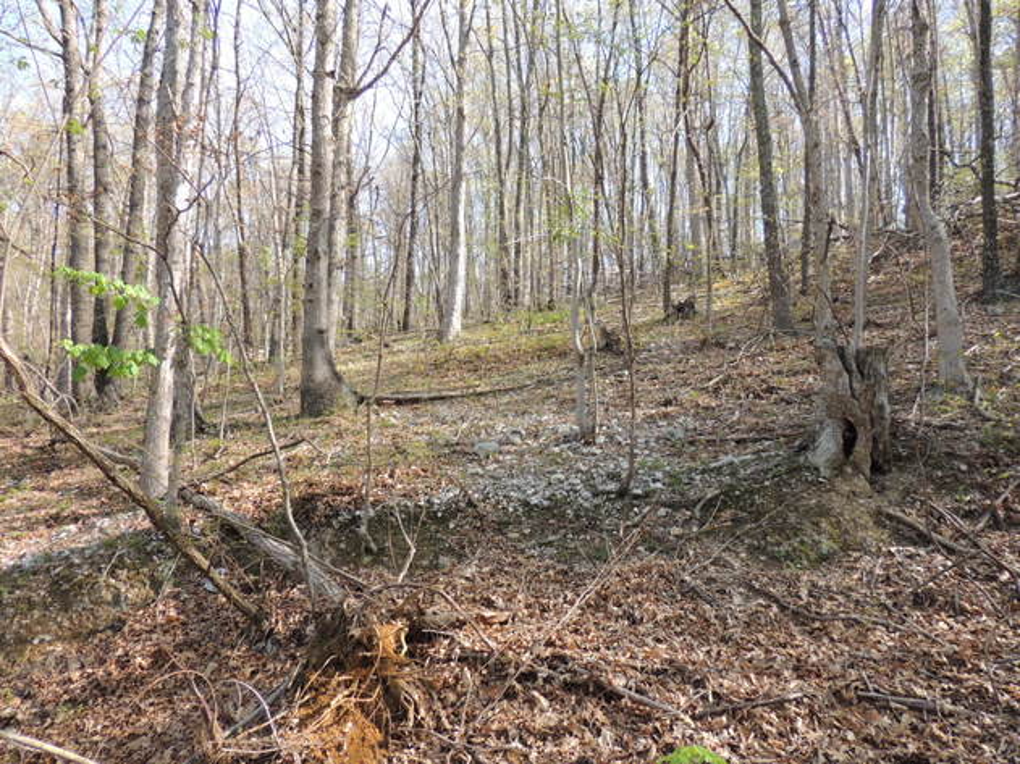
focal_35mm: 24
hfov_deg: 71.6
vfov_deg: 56.8
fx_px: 707
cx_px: 510
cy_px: 382
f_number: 3
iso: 100
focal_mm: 4.3
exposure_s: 1/250
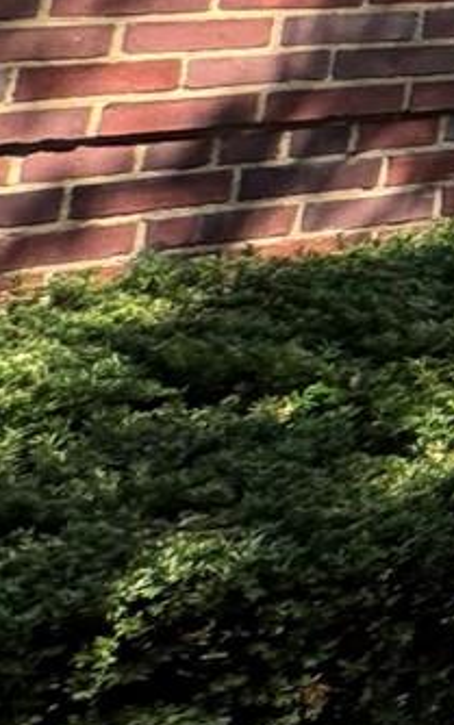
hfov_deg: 6.8
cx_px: 2153
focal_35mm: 91
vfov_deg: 19.0
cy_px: -460
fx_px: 1800
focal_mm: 2.22
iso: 40
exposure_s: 1/368
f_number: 2.2
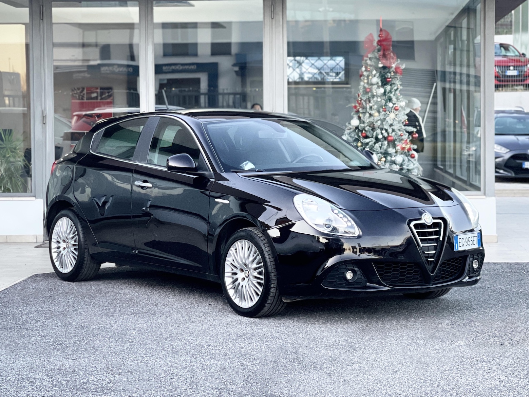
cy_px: 198
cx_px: 264
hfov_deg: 30.3
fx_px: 978
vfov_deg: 22.9
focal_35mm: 64
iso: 160
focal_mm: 7.5
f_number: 2.2
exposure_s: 1/121
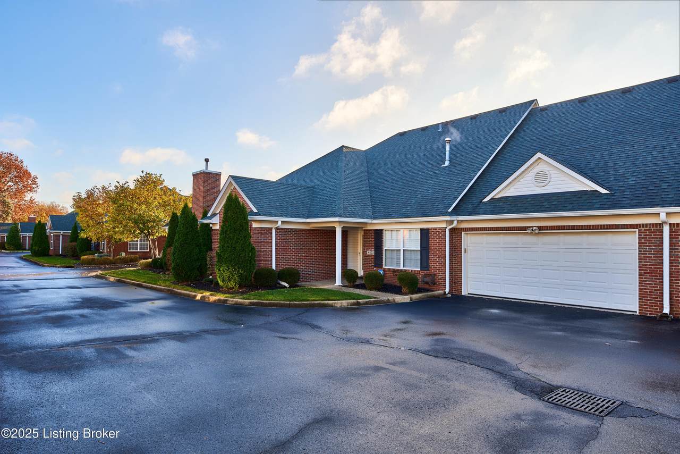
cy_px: 227
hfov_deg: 78.6
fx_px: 416
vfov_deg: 57.3
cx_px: 340
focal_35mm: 22
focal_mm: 22
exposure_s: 1/8
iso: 200
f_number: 9
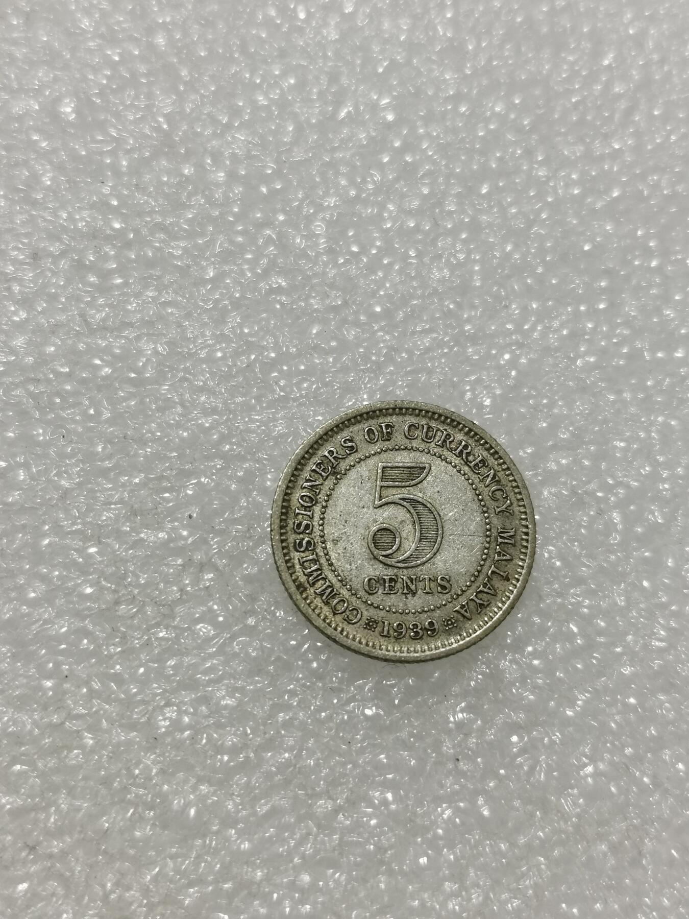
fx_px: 1486
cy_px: 460
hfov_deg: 26.1
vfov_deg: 34.3
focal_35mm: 56
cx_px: 344
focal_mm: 5.58
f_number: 1.8
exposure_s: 1/100
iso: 100
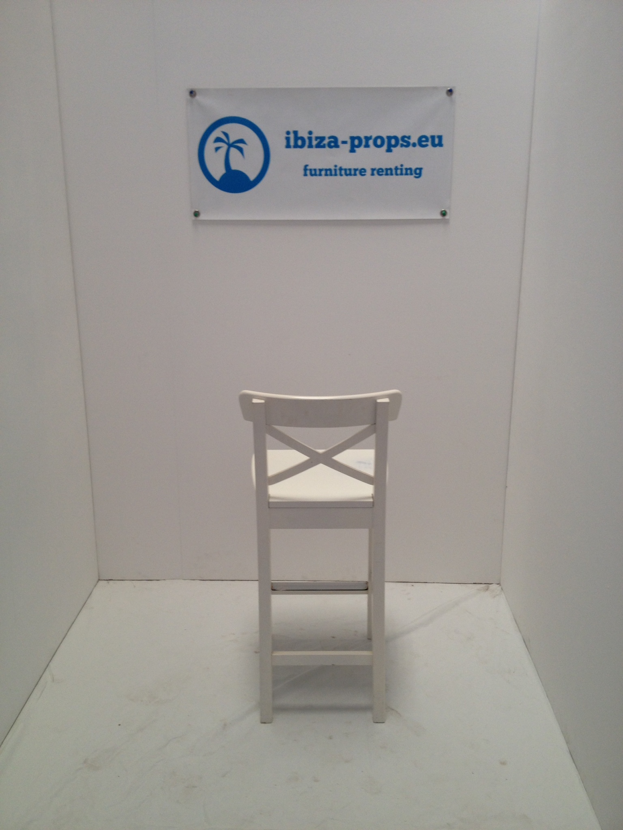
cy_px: 415
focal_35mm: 35
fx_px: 840
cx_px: 312
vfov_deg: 52.6
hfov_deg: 40.7
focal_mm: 4.28
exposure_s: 1/24
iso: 50
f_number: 2.4
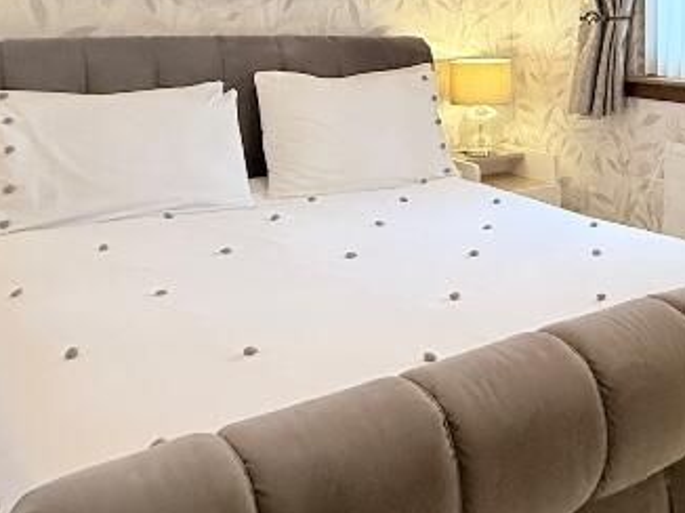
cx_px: 630
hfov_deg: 39.5
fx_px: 870
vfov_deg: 30.7
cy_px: 8
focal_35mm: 44
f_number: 2.2
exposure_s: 1/100
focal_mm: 2.22
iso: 320
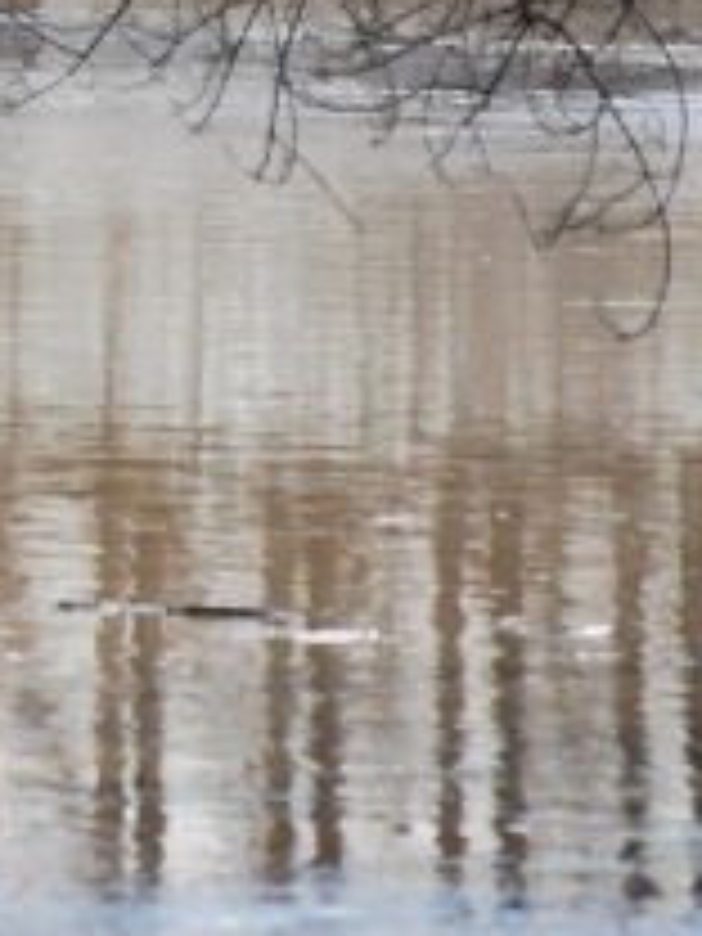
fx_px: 24274
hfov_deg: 1.7
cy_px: -140
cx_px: -225
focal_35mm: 898
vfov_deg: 2.2
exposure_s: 1/640
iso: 400
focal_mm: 175
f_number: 5.6
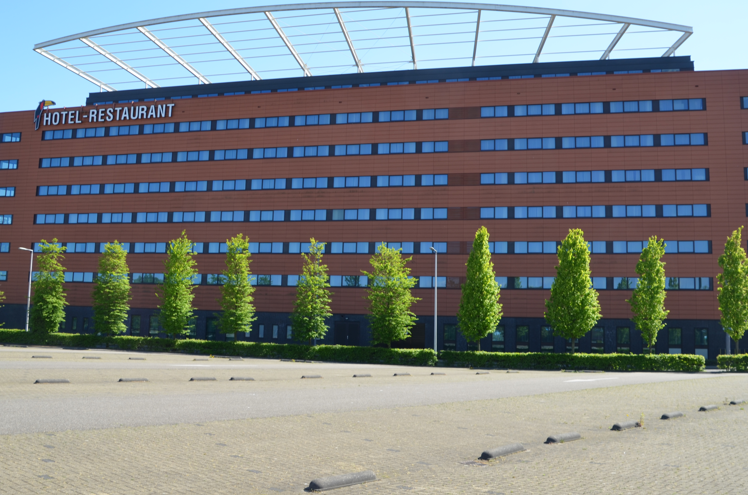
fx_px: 788
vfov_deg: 34.9
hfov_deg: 50.7
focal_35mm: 38
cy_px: 216
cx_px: 348
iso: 100
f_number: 8
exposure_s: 1/125
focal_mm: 20
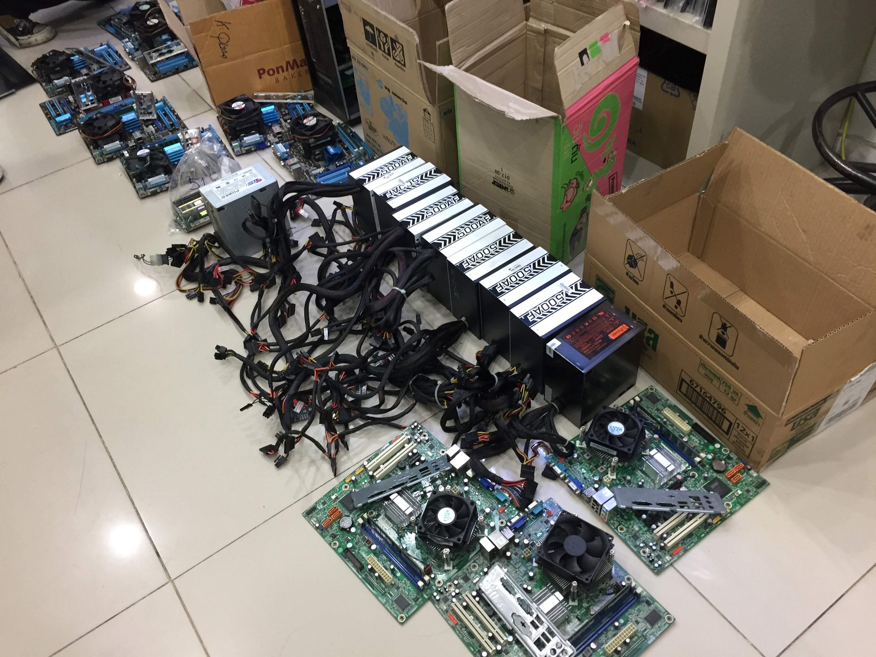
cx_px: 438
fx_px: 734
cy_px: 328
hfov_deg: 61.7
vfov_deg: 48.2
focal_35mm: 29
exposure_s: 1/33
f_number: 2.2
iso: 160
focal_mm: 4.15
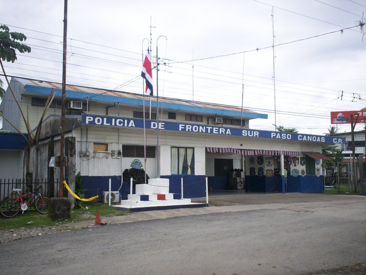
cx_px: 183
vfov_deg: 39.7
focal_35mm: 36
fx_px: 381
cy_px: 138
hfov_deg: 51.3
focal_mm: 6
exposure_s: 1/179
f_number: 4.5
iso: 100
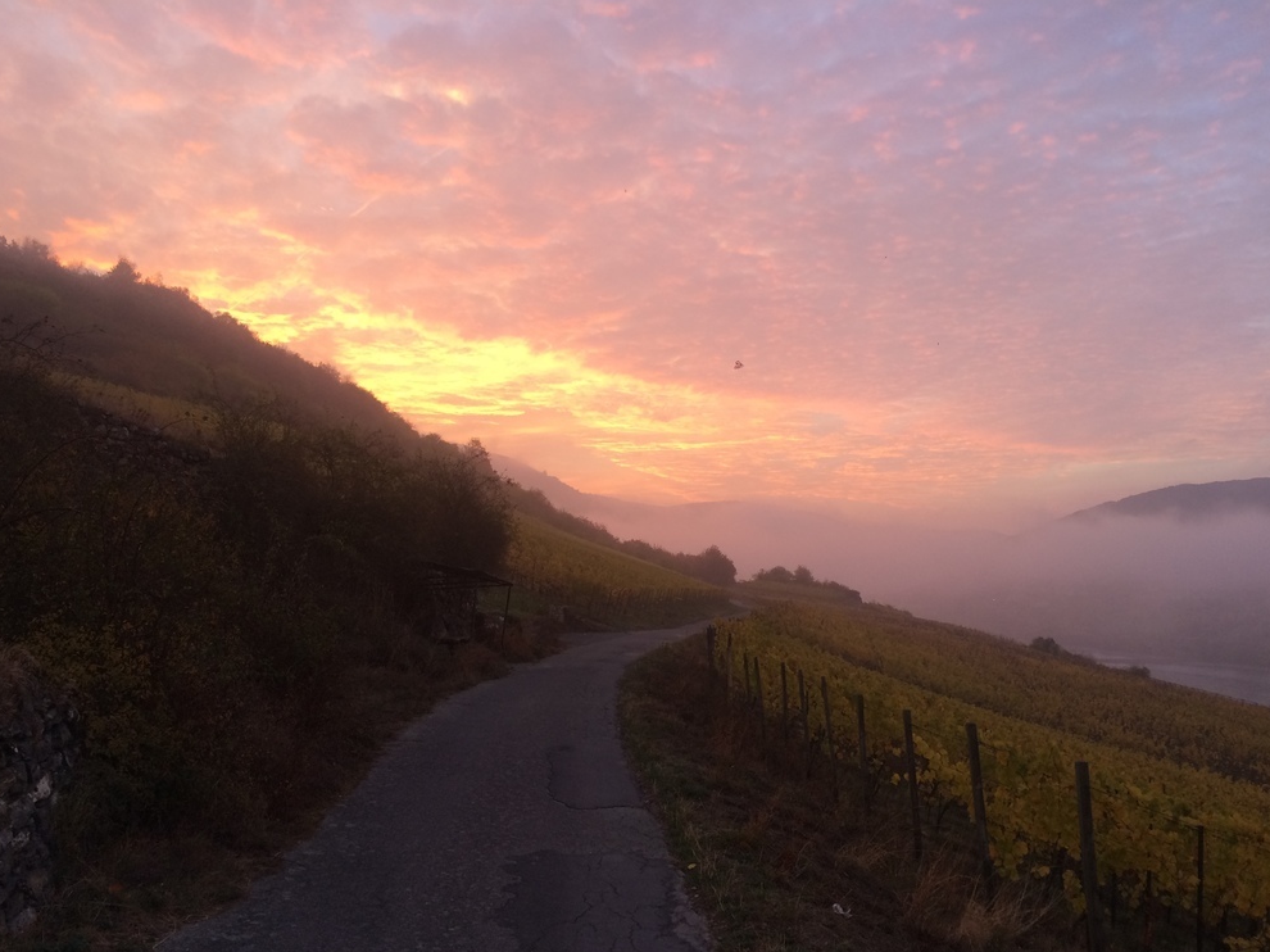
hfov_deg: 60.0
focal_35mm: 30
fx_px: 1100
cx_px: 622
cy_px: 491
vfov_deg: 46.8
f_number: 2.2
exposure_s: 1/33
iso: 32
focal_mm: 4.15
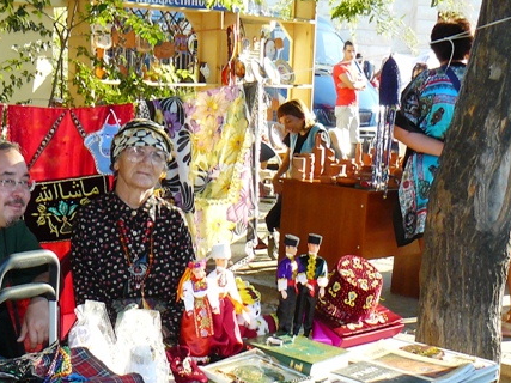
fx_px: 797
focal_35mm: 54
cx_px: 157
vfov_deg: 26.7
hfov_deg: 35.1
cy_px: 285
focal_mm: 6
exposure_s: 1/100
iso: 100
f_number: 3.6
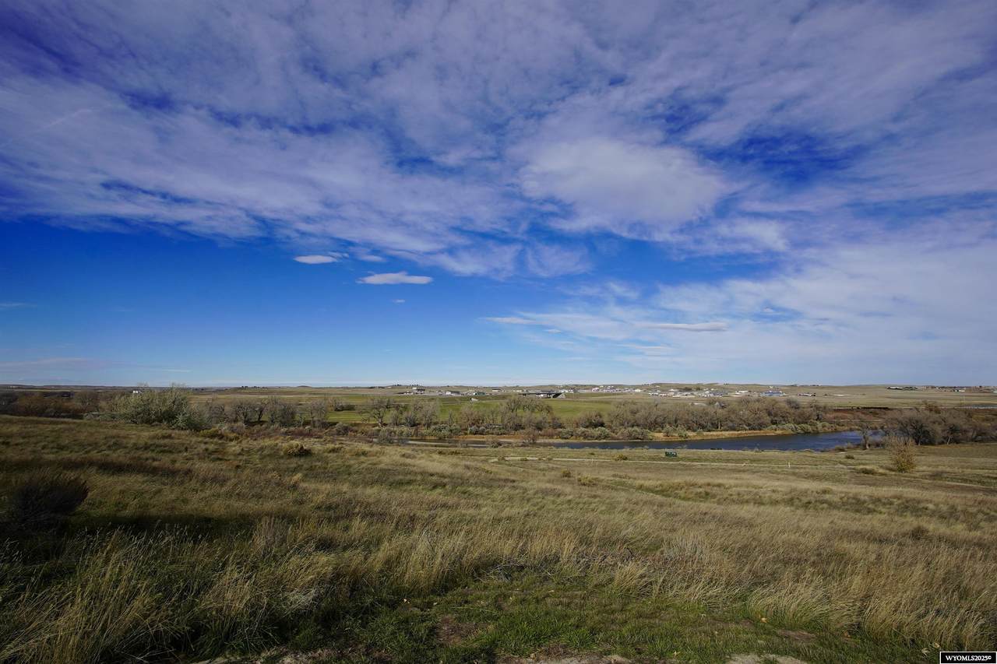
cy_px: 332
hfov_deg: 96.7
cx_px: 498
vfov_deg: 73.7
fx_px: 443
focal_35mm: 16
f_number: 10
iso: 100
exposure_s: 1/250
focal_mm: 11
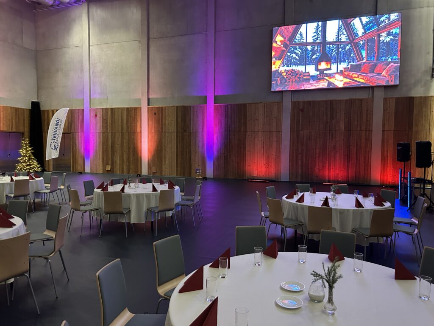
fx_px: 326
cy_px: 163
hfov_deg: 67.3
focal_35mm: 26
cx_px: 217
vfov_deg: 53.1
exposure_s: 1/40
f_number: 1.5
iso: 500
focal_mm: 5.7
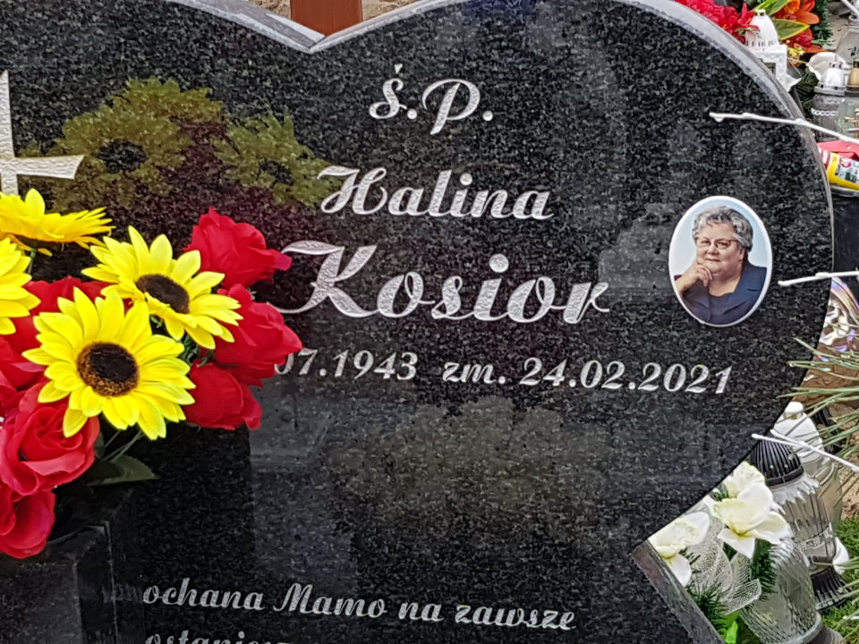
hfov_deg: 67.3
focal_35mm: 26
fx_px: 645
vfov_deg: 53.1
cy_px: 322
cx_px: 430
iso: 40
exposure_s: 1/244
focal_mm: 4.2
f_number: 1.7
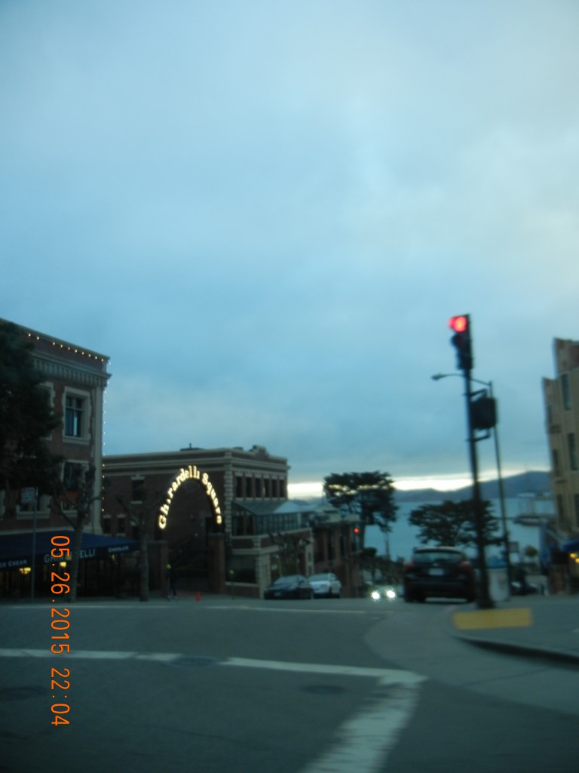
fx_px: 669
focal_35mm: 30
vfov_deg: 60.0
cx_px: 290
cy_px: 386
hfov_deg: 46.8
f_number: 3.5
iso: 160
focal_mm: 5.4
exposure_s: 1/75
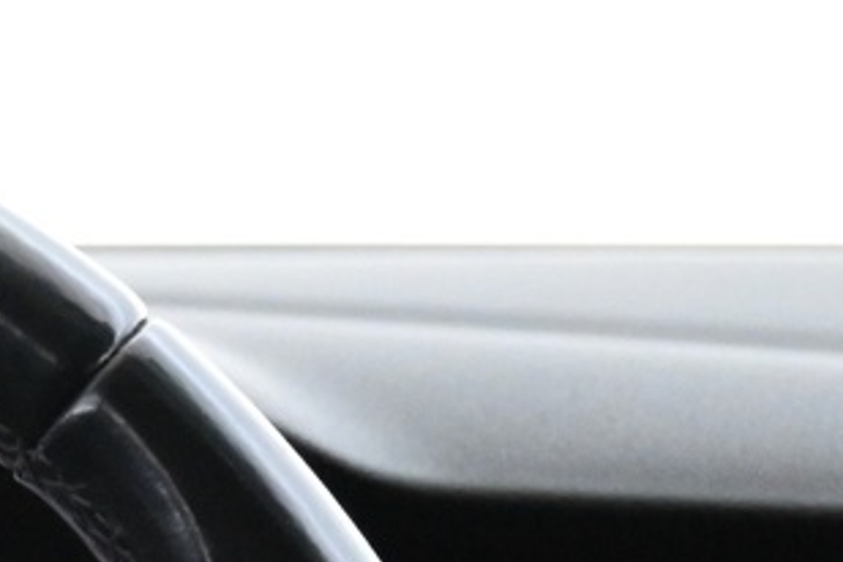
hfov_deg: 11.2
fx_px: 3964
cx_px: -753
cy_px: 1288
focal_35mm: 169
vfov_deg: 7.6
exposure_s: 1/30
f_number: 4
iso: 4500
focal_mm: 21.5
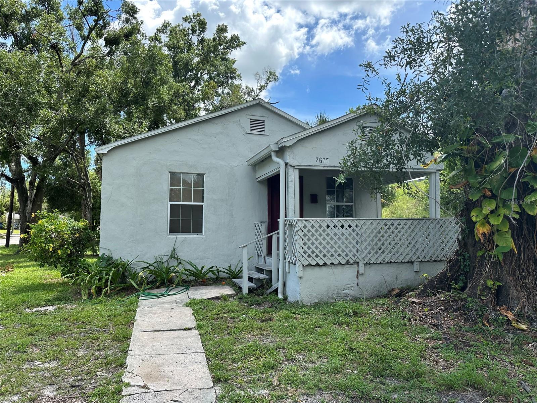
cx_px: 268
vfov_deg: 56.8
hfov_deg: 71.6
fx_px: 372
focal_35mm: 24
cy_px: 202
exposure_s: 1/1613
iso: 80
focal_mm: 6.86
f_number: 1.78
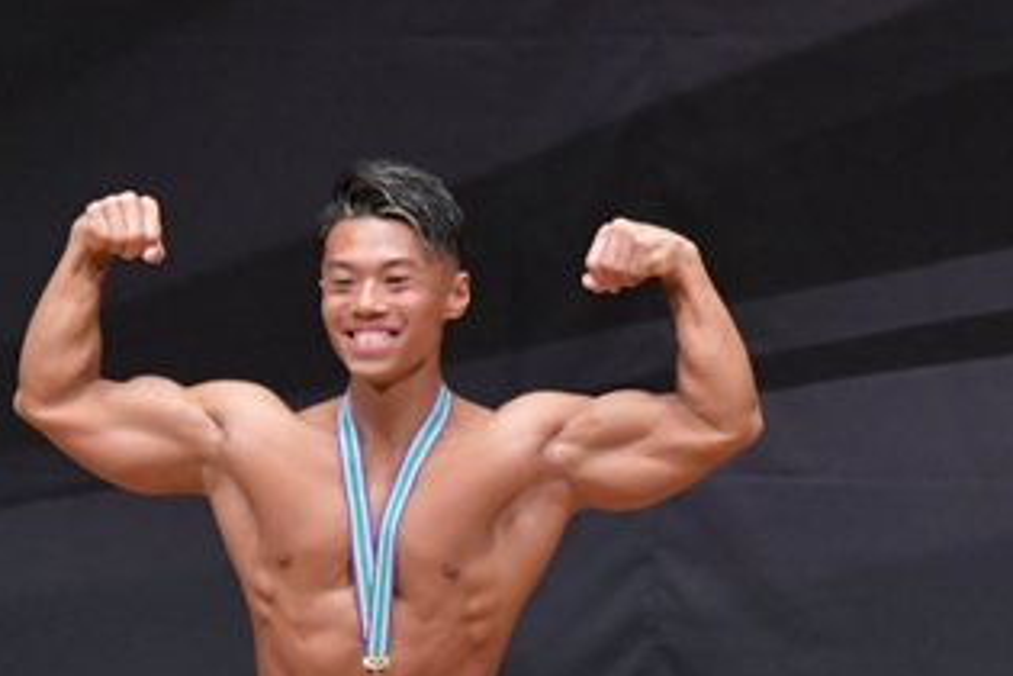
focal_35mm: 701
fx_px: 19724
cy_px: 798
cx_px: 162
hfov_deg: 2.9
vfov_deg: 2.0
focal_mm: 190
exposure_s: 1/400
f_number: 5.6
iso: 6400
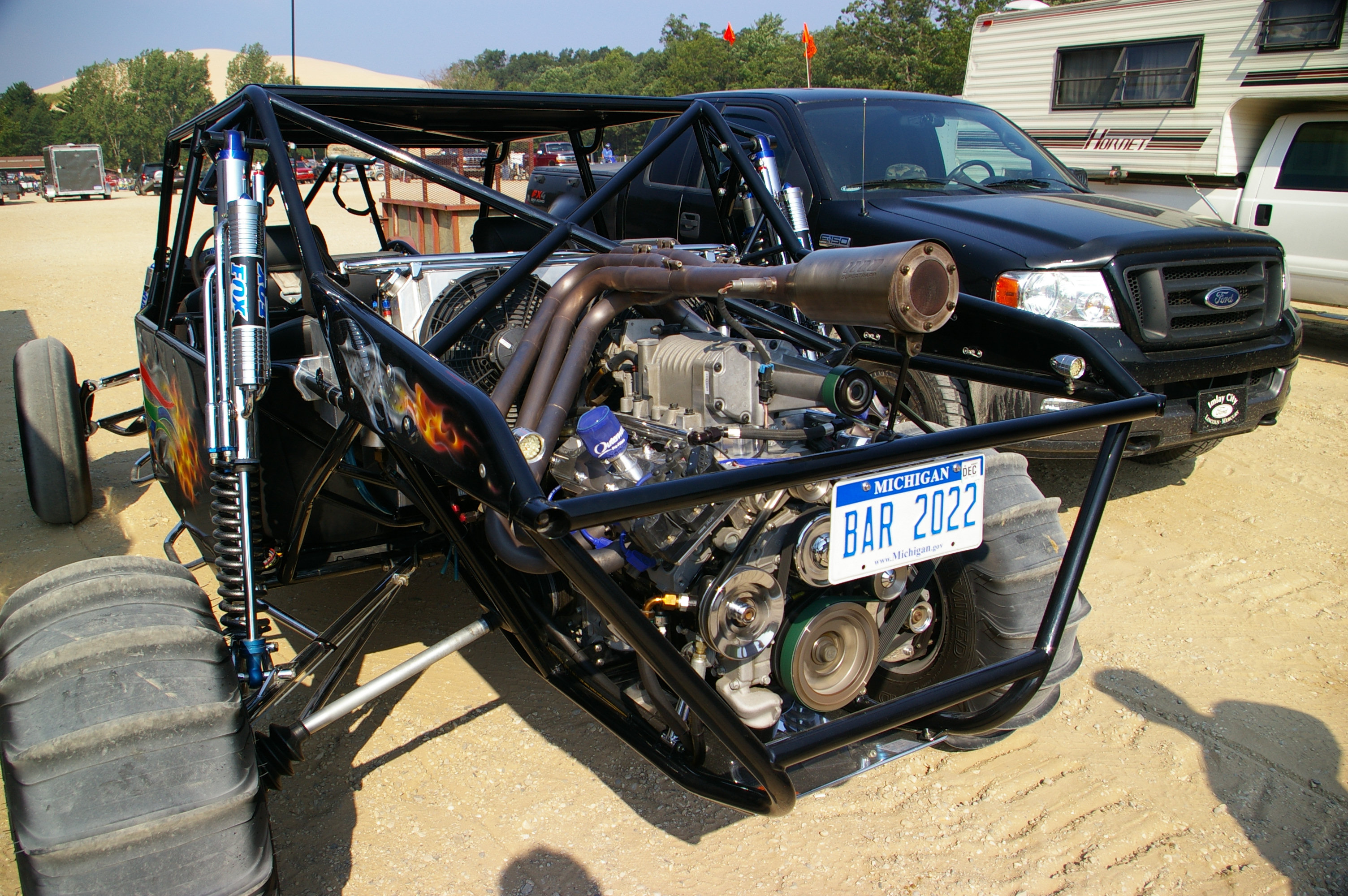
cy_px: 448
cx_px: 674
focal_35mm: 27
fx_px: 1010
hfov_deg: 67.4
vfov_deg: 47.8
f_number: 8
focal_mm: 18
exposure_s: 1/160
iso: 200
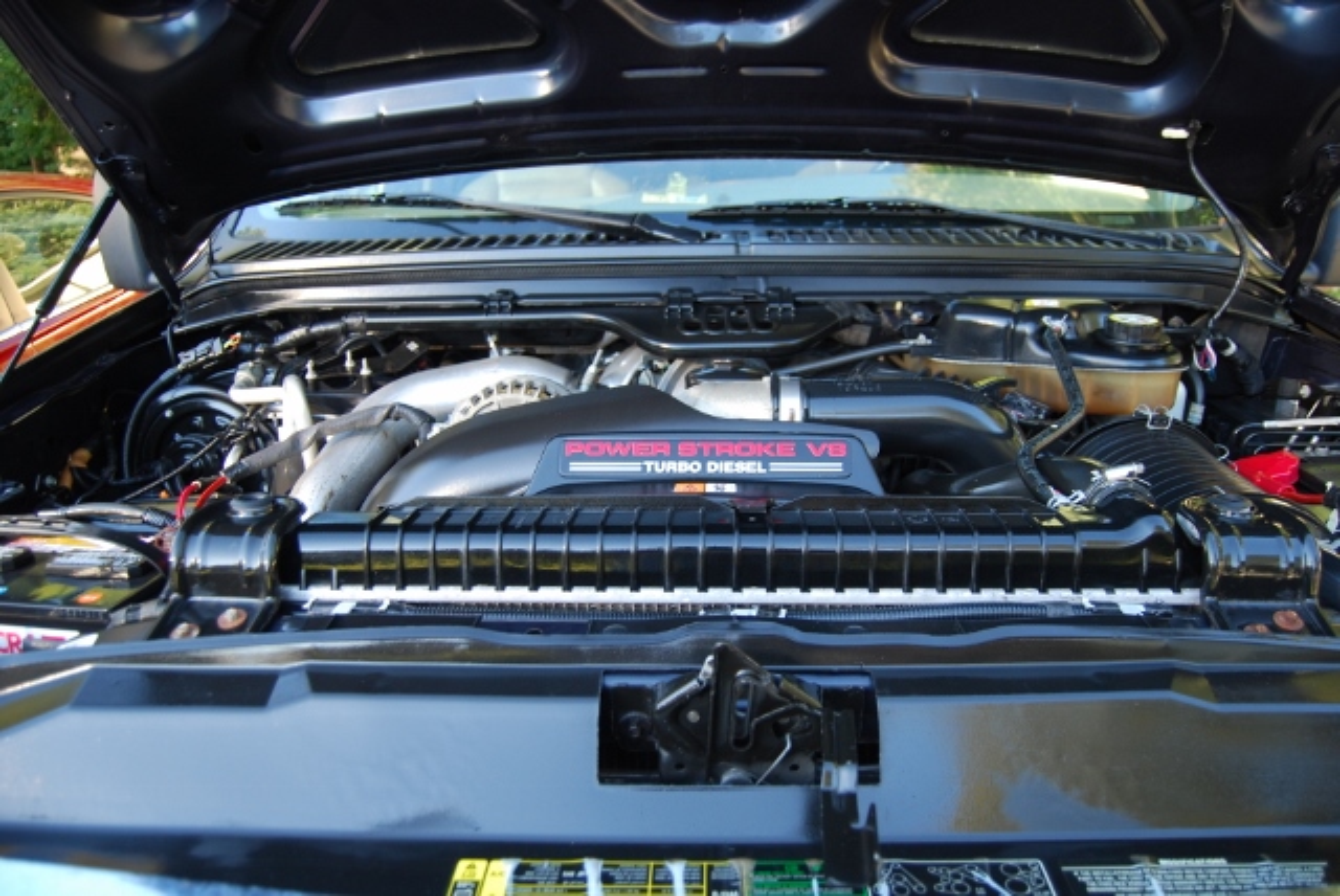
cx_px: 670
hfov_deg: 67.3
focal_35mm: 27
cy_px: 448
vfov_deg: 48.0
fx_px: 1006
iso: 200
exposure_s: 1/50
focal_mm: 18
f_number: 3.5
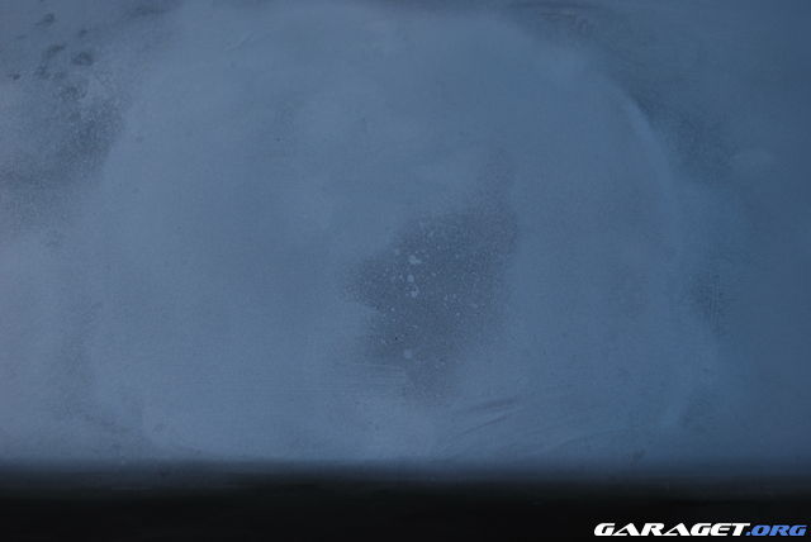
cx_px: 406
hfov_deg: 49.5
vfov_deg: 34.3
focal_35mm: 39
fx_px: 879
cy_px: 271
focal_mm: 26
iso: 180
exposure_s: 1/125
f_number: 5.6
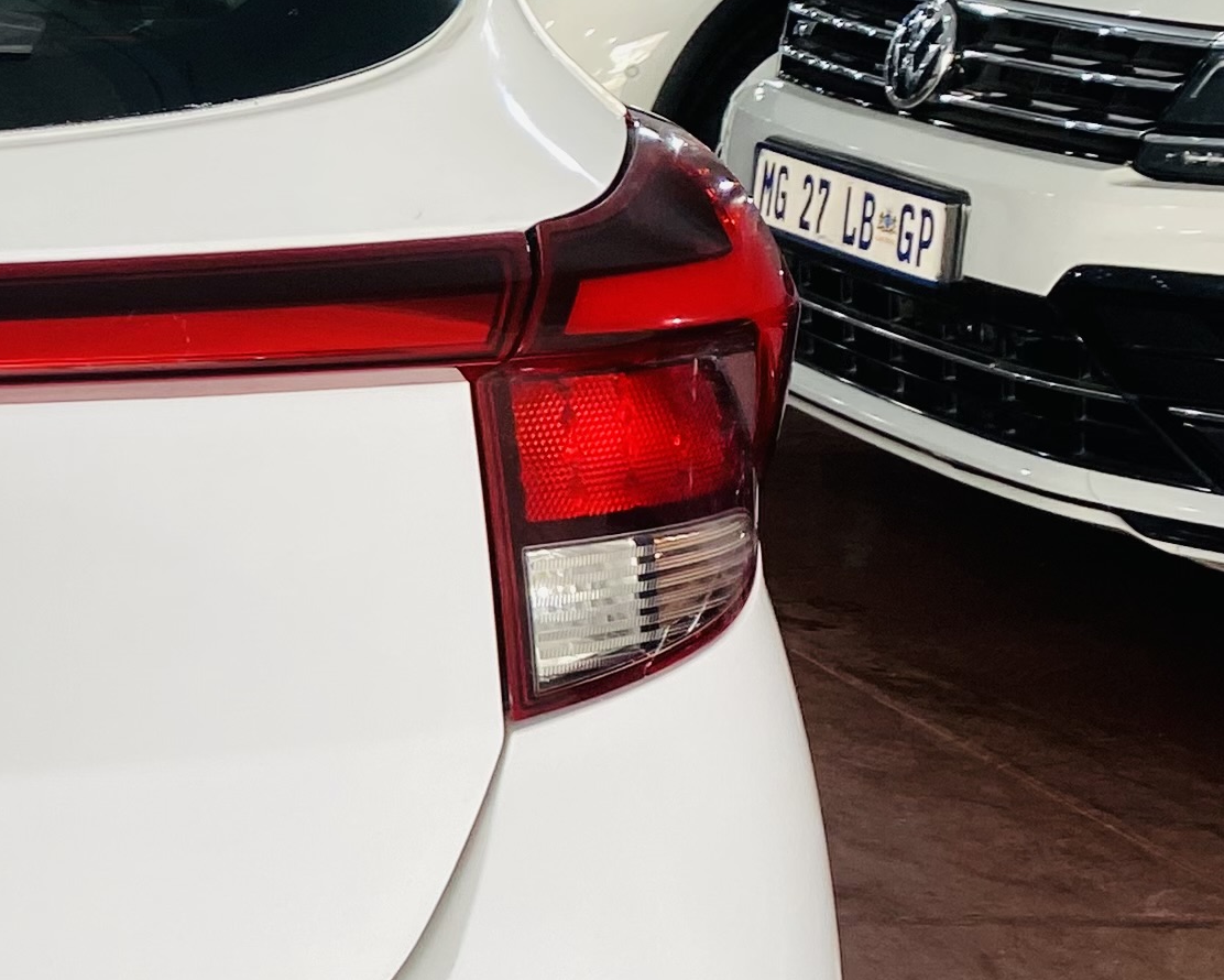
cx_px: -763
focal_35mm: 92
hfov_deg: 17.9
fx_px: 3333
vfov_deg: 16.7
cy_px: 552
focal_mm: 4.25
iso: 40
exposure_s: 1/100
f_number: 1.8
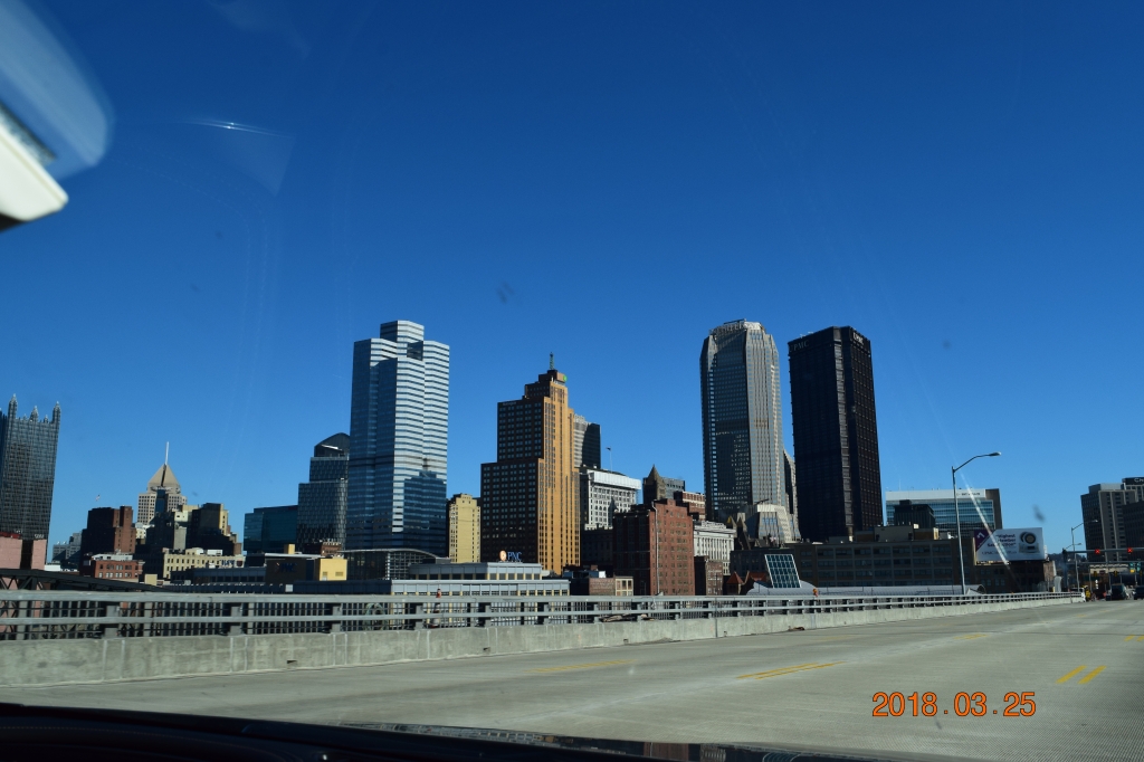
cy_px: 381
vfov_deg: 43.6
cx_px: 572
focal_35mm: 30
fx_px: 953
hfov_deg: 61.9
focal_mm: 20
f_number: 11
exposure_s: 1/500
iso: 360
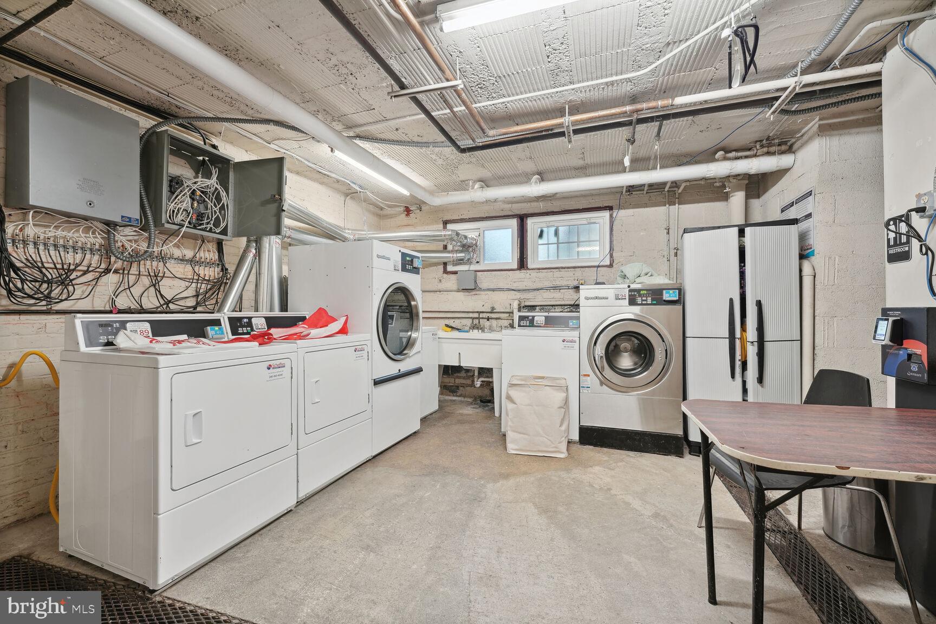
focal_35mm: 14
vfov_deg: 81.2
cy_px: 312
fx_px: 364
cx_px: 468
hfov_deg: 104.3
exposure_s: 1/4
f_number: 8
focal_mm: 14
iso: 500
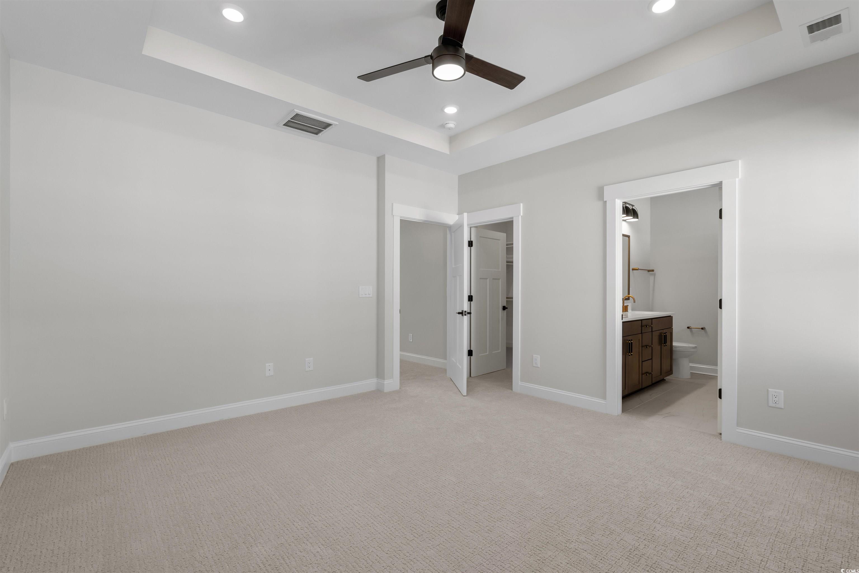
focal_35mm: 16
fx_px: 382
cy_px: 286
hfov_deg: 96.7
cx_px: 430
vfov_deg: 73.7
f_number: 8
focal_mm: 16
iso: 640
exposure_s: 1/15
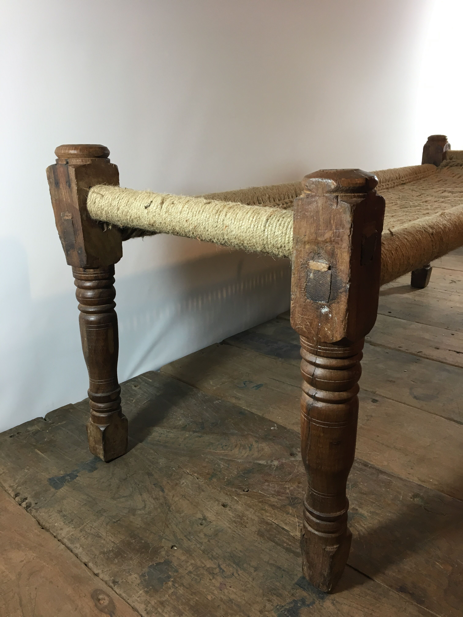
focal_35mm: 29
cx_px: 232
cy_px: 308
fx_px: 517
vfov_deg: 61.7
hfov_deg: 48.2
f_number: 2.2
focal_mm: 4.15
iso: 80
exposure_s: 1/33
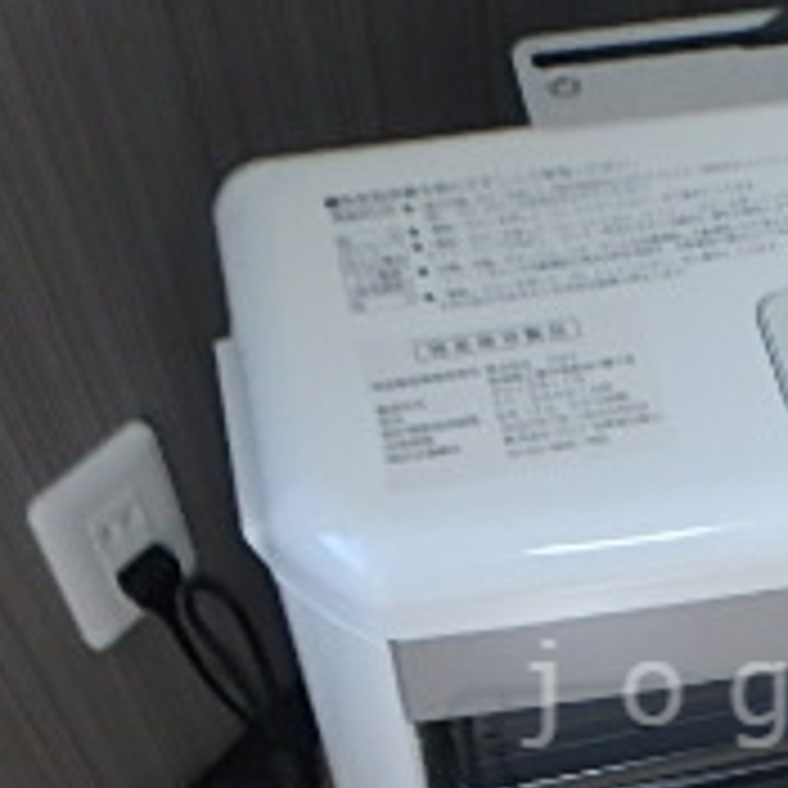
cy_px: 693
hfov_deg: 24.0
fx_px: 1751
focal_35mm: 68
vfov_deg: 24.7
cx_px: 829
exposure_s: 1/30
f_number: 3.5
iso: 400
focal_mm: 3.7
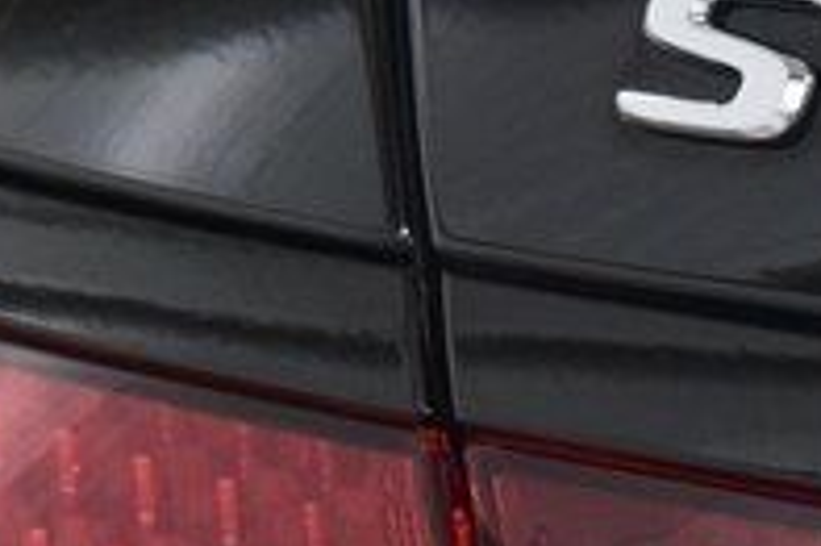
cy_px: 19
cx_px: 1213
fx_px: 12441
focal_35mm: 546
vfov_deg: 2.5
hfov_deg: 3.8
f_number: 6.3
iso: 1600
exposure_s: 1/30
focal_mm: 70
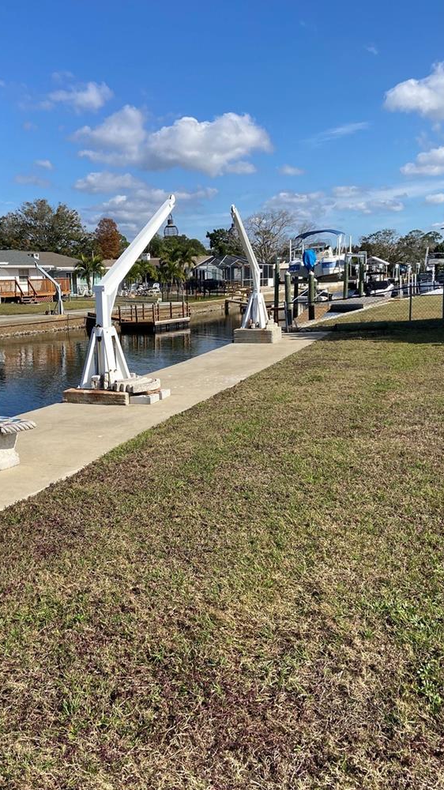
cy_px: 423
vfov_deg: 58.0
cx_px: 161
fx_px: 712
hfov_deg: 34.4
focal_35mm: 34
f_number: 1.8
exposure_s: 1/3497
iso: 32
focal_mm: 4.25
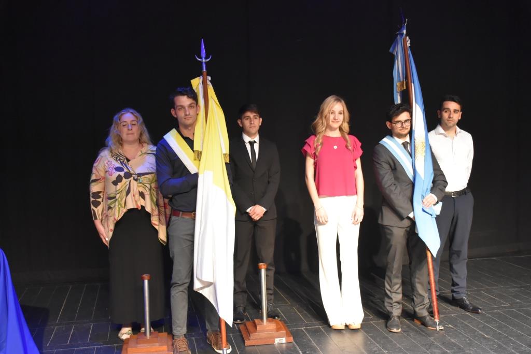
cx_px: 266
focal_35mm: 39
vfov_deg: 34.2
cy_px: 177
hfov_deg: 49.5
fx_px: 575
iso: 3200
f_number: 4.5
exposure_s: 1/80
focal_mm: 26
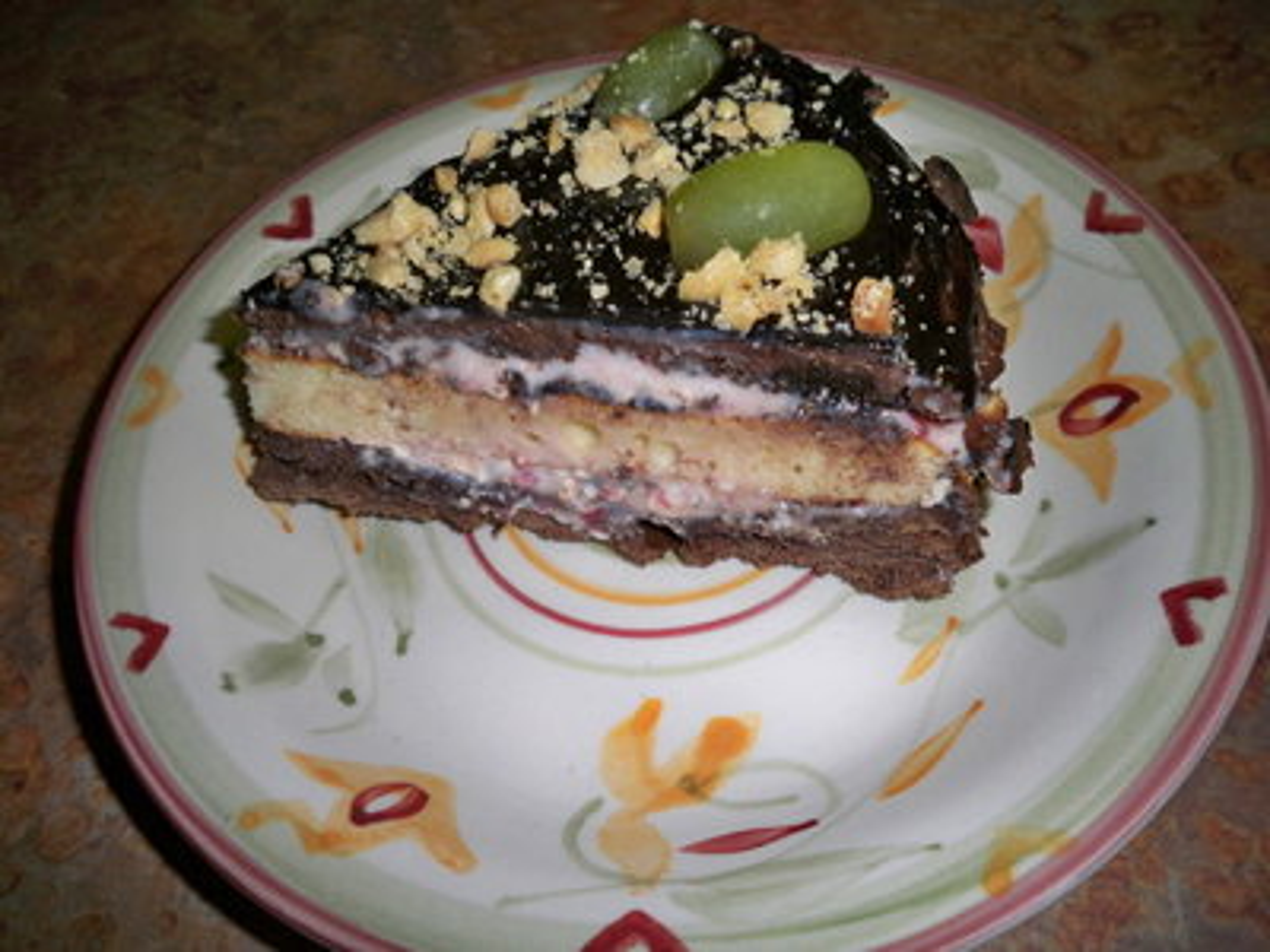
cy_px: 476
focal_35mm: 35
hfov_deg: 52.6
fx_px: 1284
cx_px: 635
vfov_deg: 40.7
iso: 200
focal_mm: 6.3
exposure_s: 1/60
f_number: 3.1
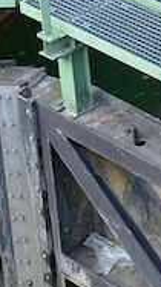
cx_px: 478
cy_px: -219
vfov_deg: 10.5
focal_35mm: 194
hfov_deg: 5.8
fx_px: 1474
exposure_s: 1/121
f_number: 1.6
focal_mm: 4.2
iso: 40
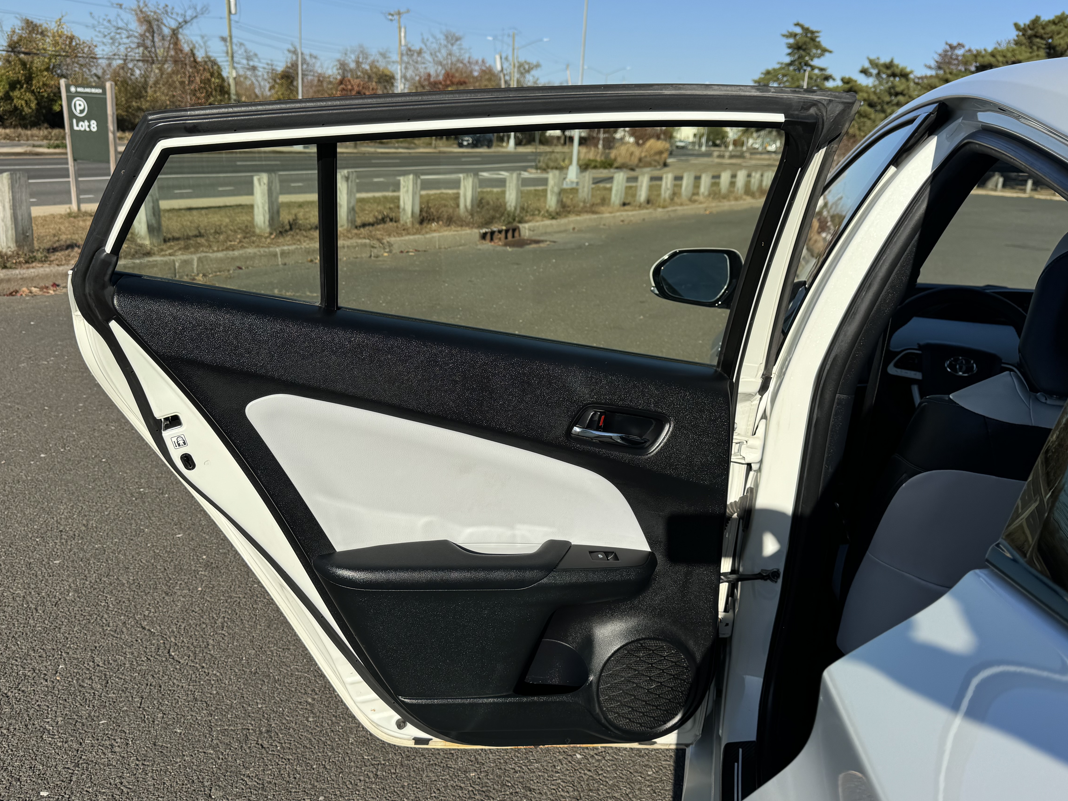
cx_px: 509
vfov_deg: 46.8
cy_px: 391
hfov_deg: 59.9
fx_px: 926
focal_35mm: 30
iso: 80
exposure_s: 1/4950
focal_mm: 6.76
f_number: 1.78
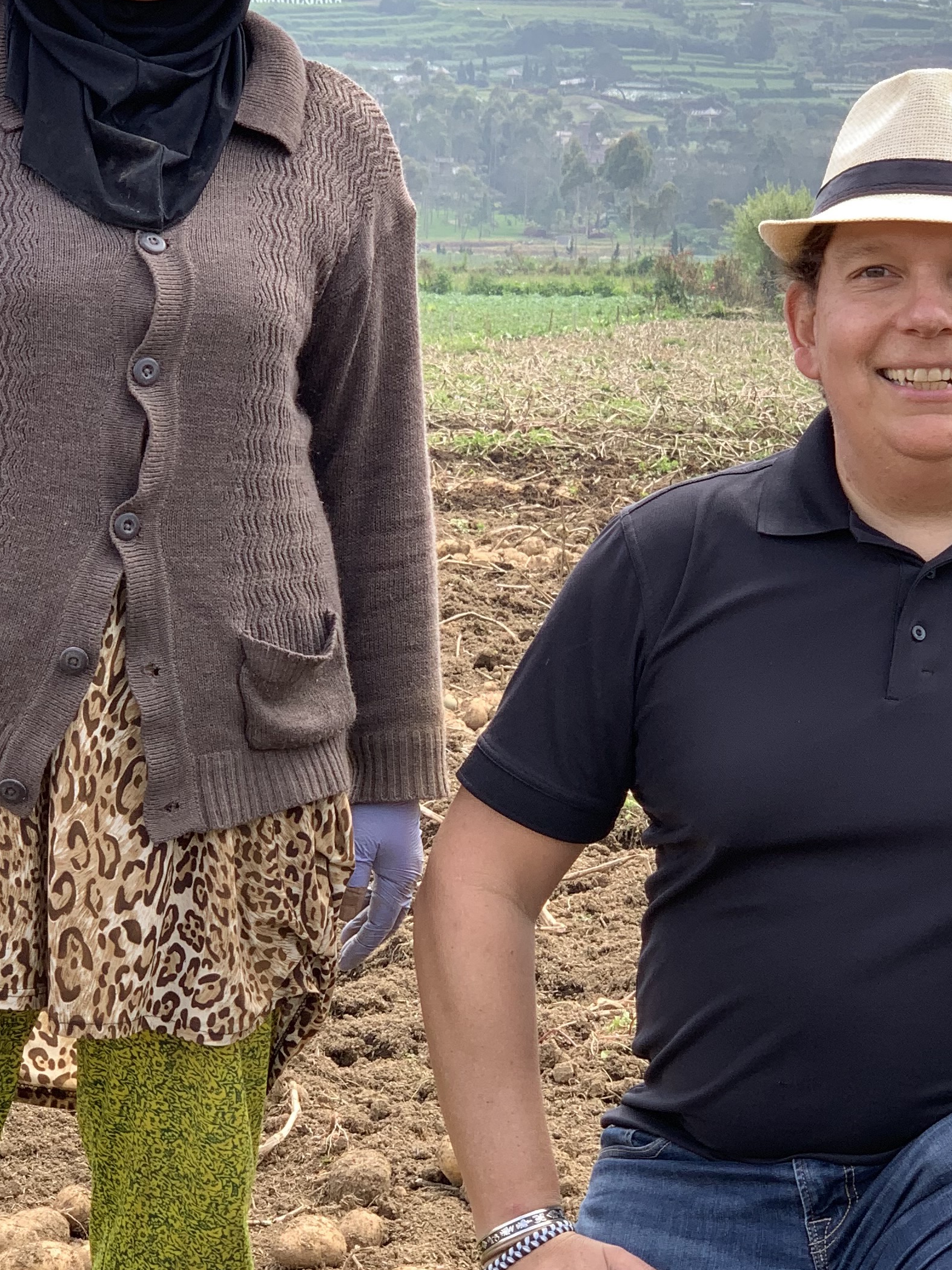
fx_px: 3668
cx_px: 508
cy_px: 681
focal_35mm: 100
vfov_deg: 19.6
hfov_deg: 14.8
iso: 16
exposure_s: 1/159
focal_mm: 6
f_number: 2.4
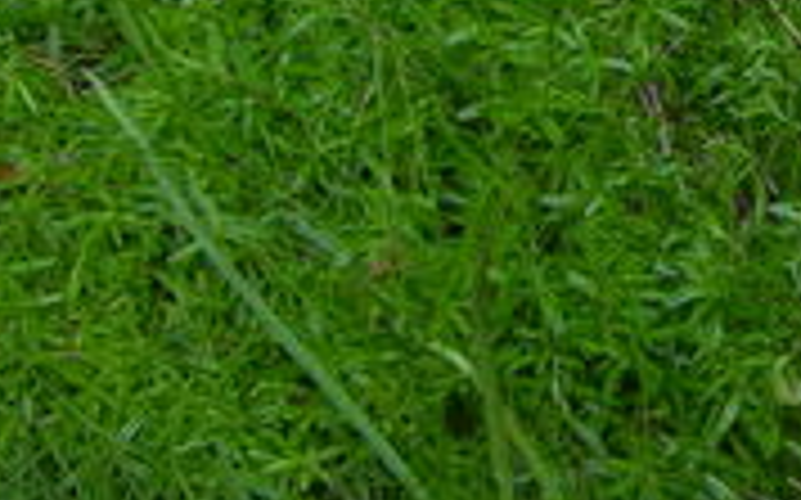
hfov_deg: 10.7
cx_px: 1377
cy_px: -45
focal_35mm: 186
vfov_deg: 7.0
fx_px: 4058
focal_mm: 10
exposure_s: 1/30
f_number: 3.2
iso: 50
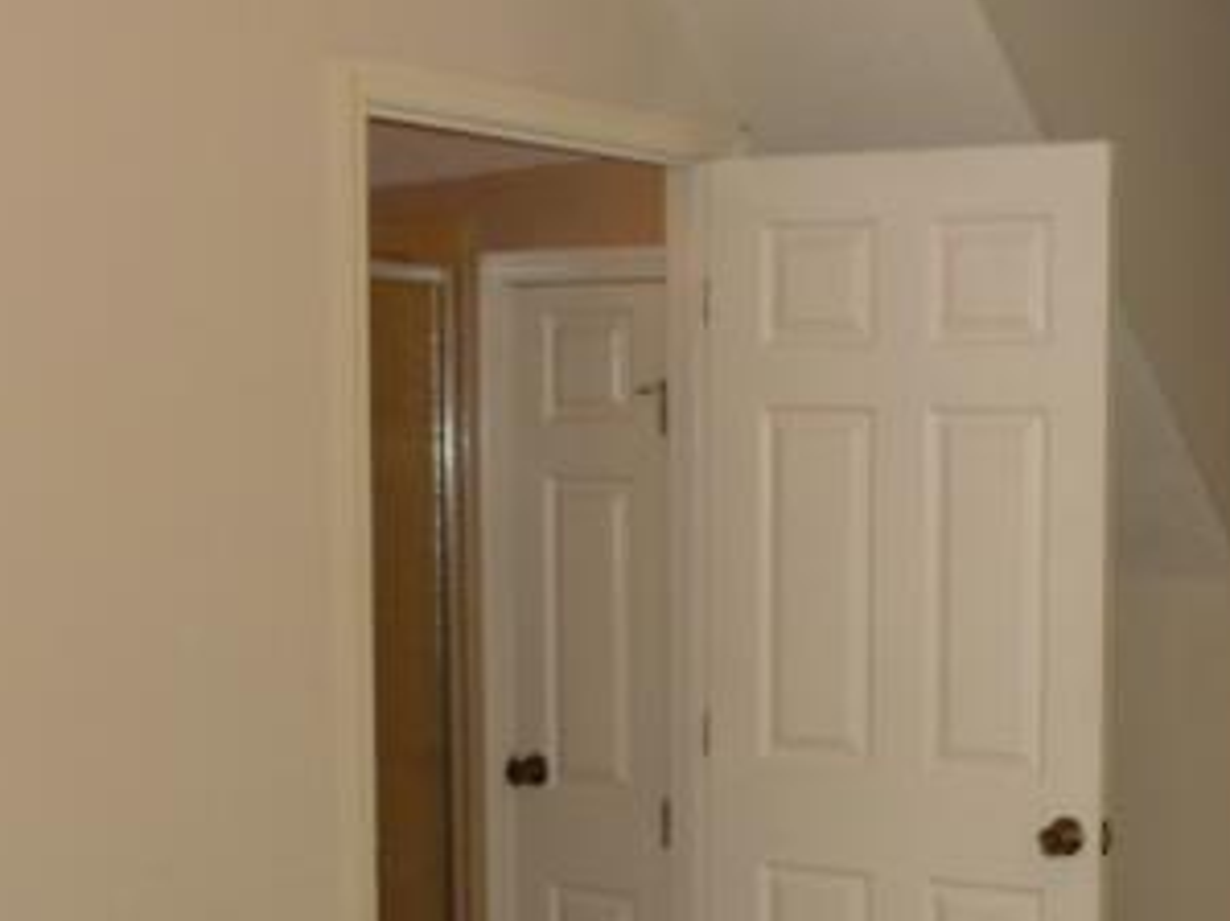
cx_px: 1160
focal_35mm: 60
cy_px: 625
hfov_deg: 30.4
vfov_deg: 24.3
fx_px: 2131
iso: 200
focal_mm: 5
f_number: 3.3
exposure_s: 1/60
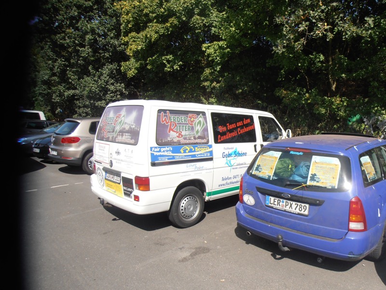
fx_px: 268
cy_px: 145
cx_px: 193
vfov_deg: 56.8
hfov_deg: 71.6
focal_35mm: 24
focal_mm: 4.2
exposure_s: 1/800
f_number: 3
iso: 80
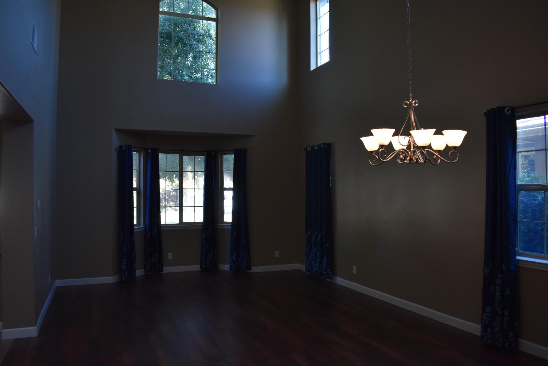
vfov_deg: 47.9
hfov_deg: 67.4
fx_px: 411
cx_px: 274
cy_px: 183
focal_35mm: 27
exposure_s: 1/200
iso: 800
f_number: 3.5
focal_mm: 18
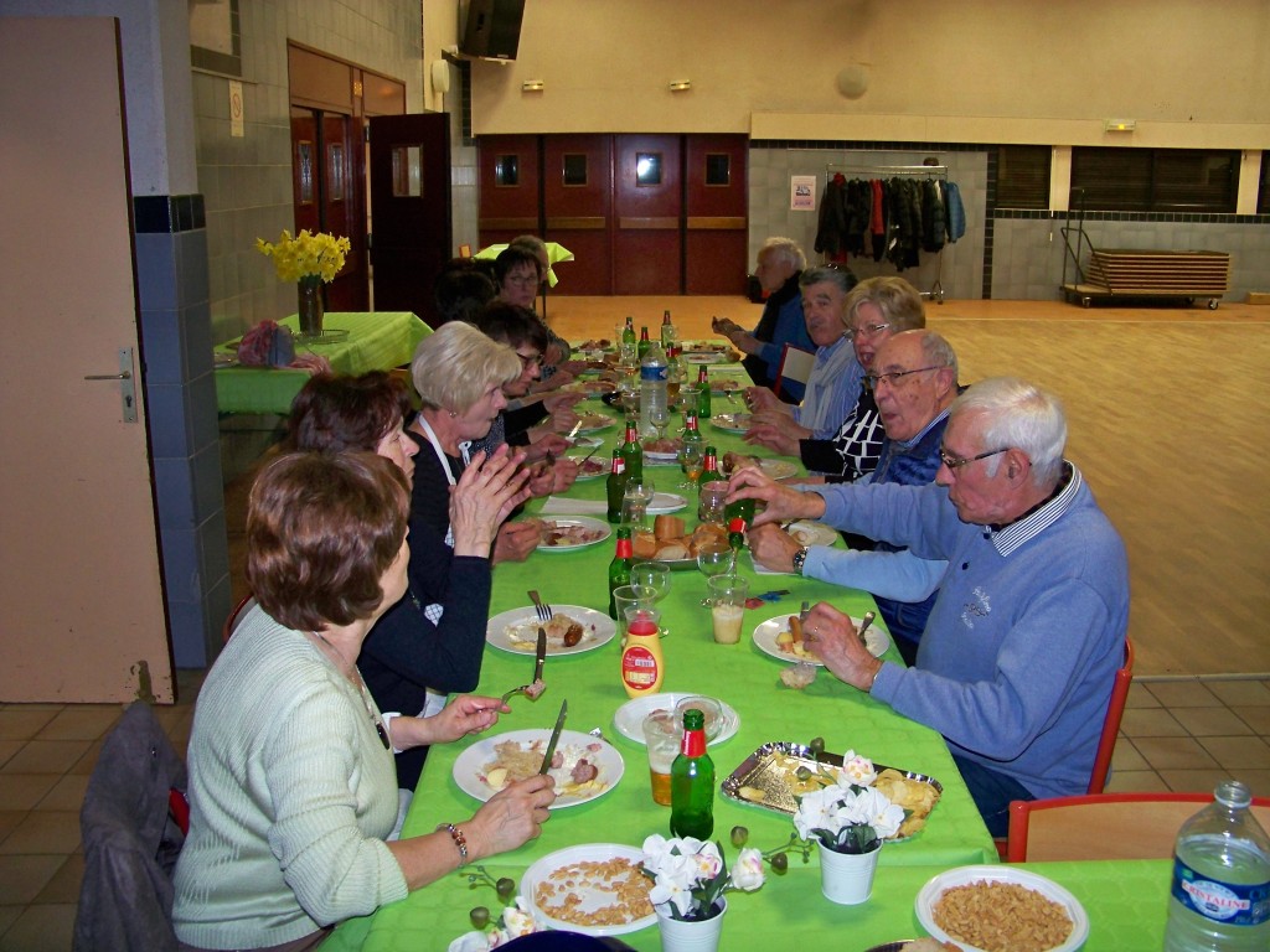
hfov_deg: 55.4
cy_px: 476
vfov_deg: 42.9
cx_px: 635
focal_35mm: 33
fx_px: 1211
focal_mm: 5.85
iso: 200
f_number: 2.8
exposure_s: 1/30
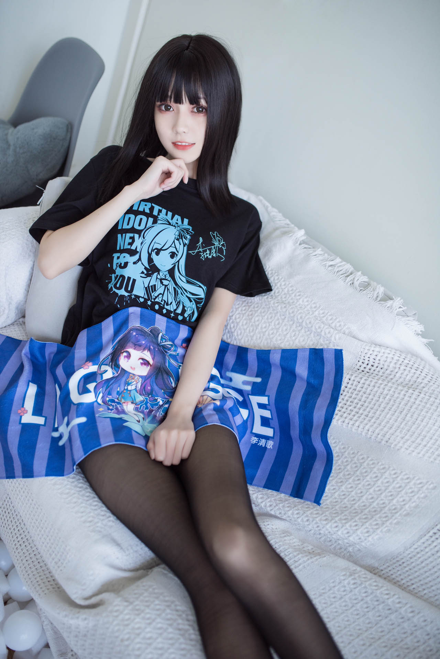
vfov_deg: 54.4
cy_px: 330
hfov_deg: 37.9
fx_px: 641
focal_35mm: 35
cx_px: 220
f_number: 2
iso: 200
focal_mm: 35
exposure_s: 1/320
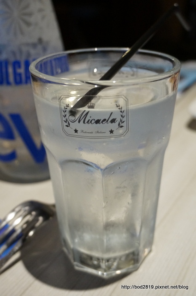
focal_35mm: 42
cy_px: 148
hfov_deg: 31.8
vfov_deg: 46.5
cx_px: 98
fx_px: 344
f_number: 4.5
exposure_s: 1/60
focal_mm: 28
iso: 2500
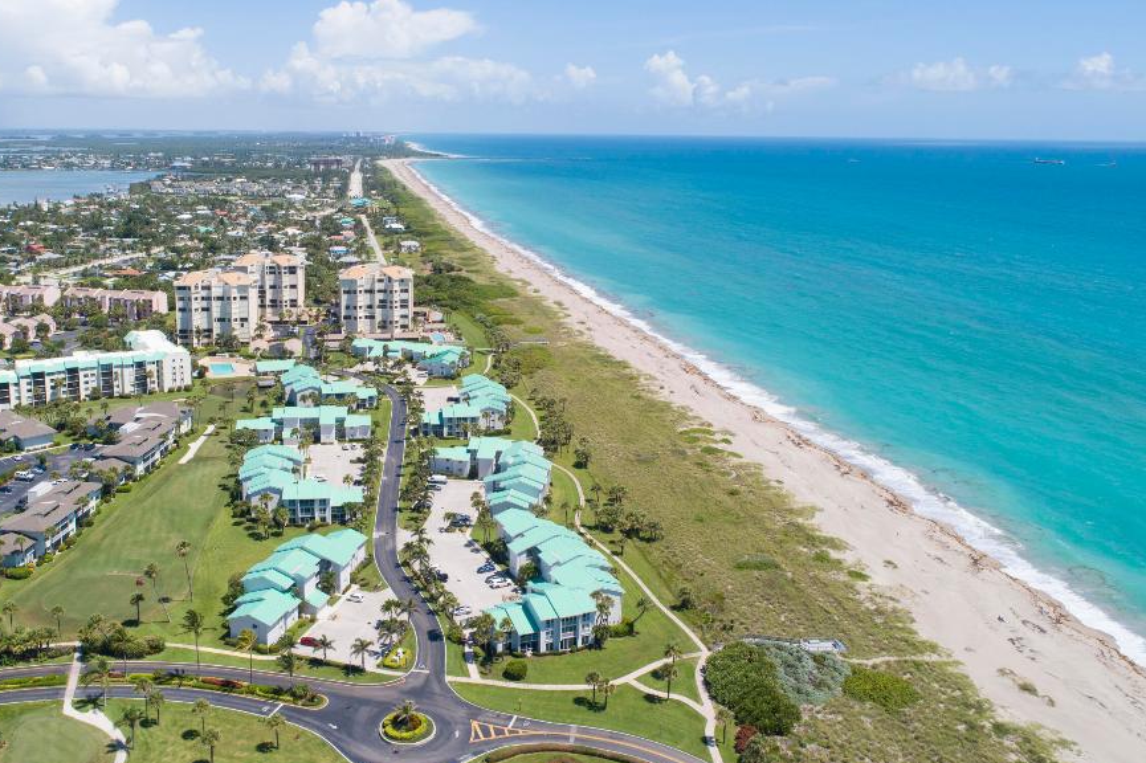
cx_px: 470
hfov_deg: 58.4
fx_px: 1018
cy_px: 317
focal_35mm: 32
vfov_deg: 41.0
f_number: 5.6
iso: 100
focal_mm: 8.8
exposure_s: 1/500
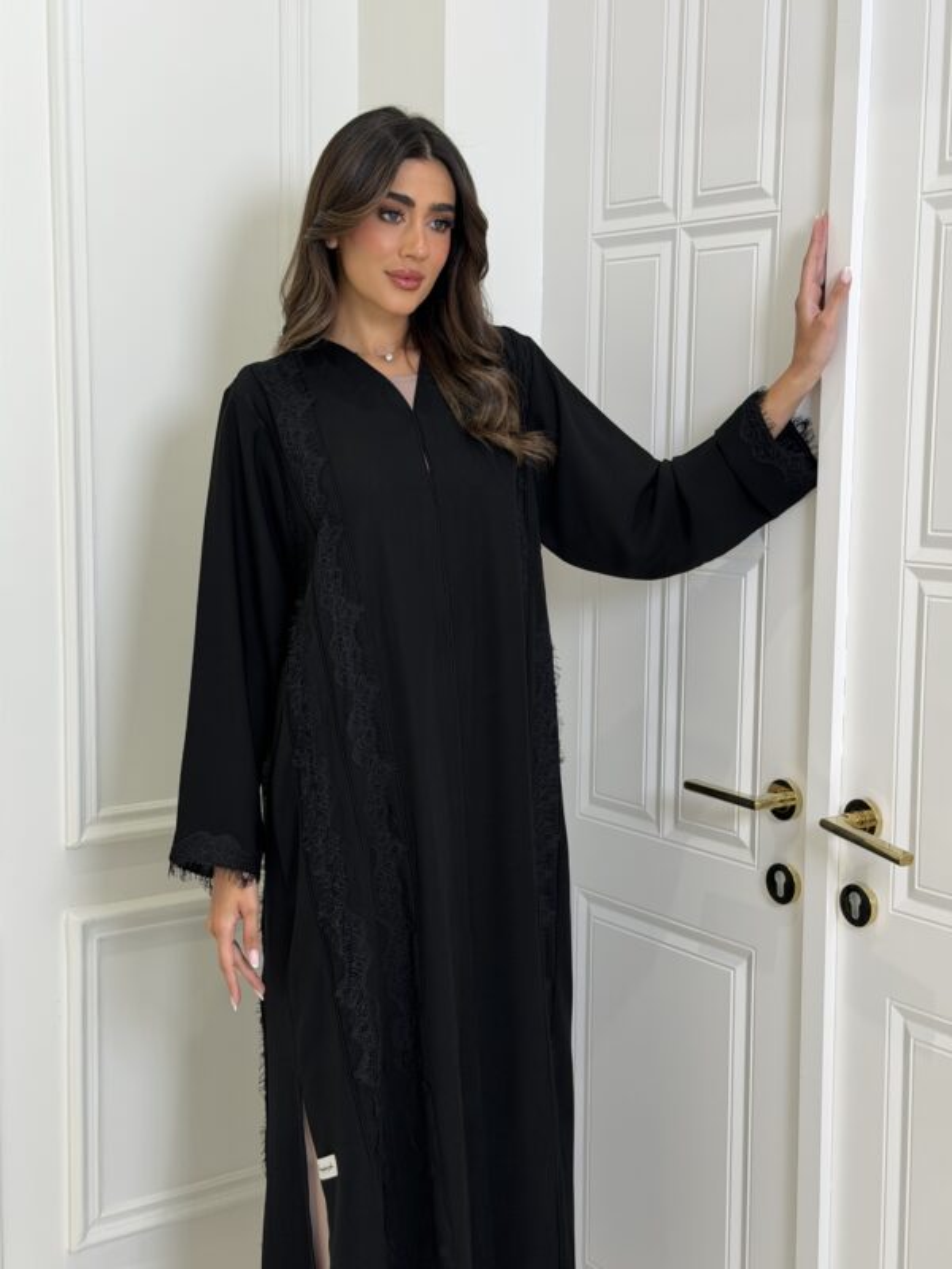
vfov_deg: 39.7
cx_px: 476
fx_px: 1760
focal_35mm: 48
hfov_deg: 30.3
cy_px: 634
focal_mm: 6.76
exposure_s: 1/242
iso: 64
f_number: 1.78
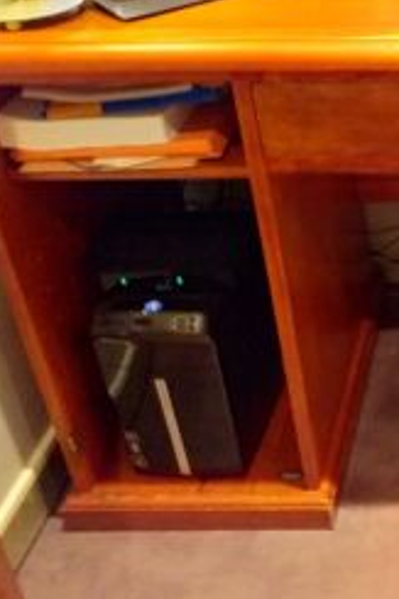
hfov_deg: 22.5
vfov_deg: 37.3
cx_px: 536
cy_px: 227
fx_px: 882
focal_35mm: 53
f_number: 1.9
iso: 640
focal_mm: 3.6
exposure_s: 1/17
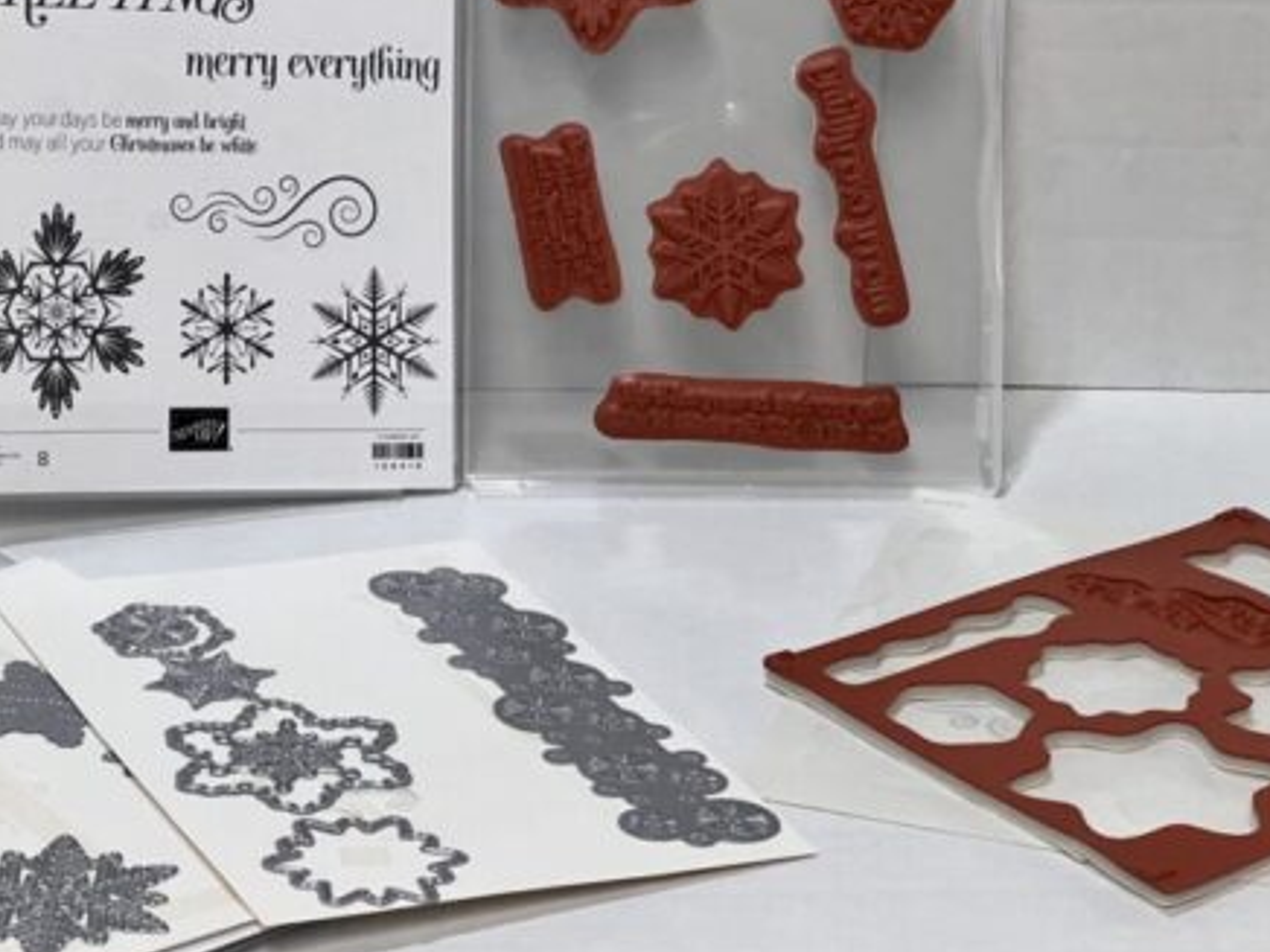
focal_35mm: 113
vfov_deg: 13.1
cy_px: 335
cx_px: 411
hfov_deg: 17.4
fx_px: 4146
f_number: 2.8
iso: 200
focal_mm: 9
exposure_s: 1/120
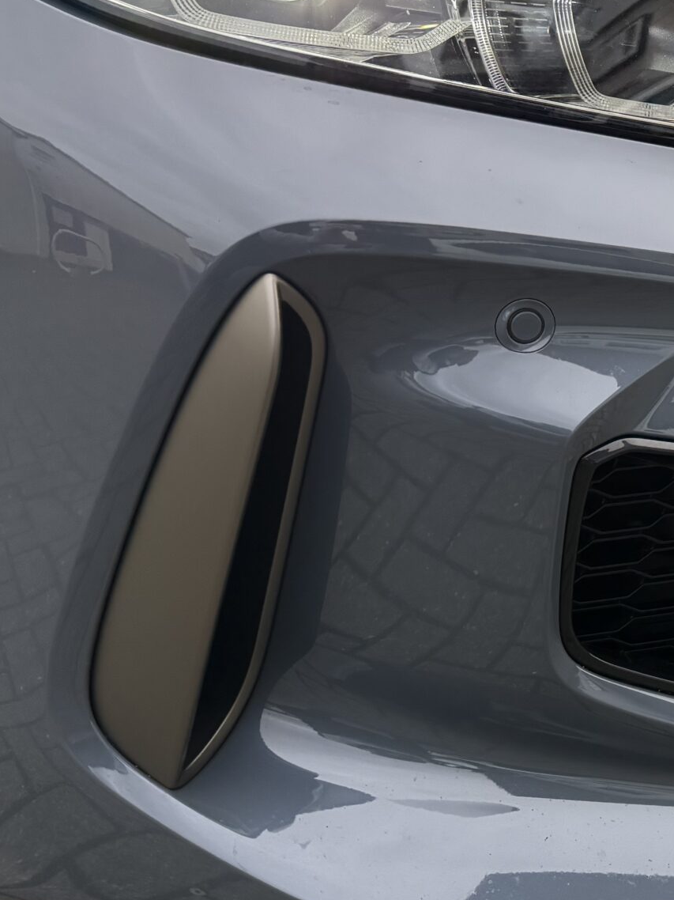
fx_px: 1402
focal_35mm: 54
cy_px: 210
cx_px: 935
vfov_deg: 34.7
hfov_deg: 23.2
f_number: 1.78
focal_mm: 6.76
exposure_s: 1/488
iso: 160
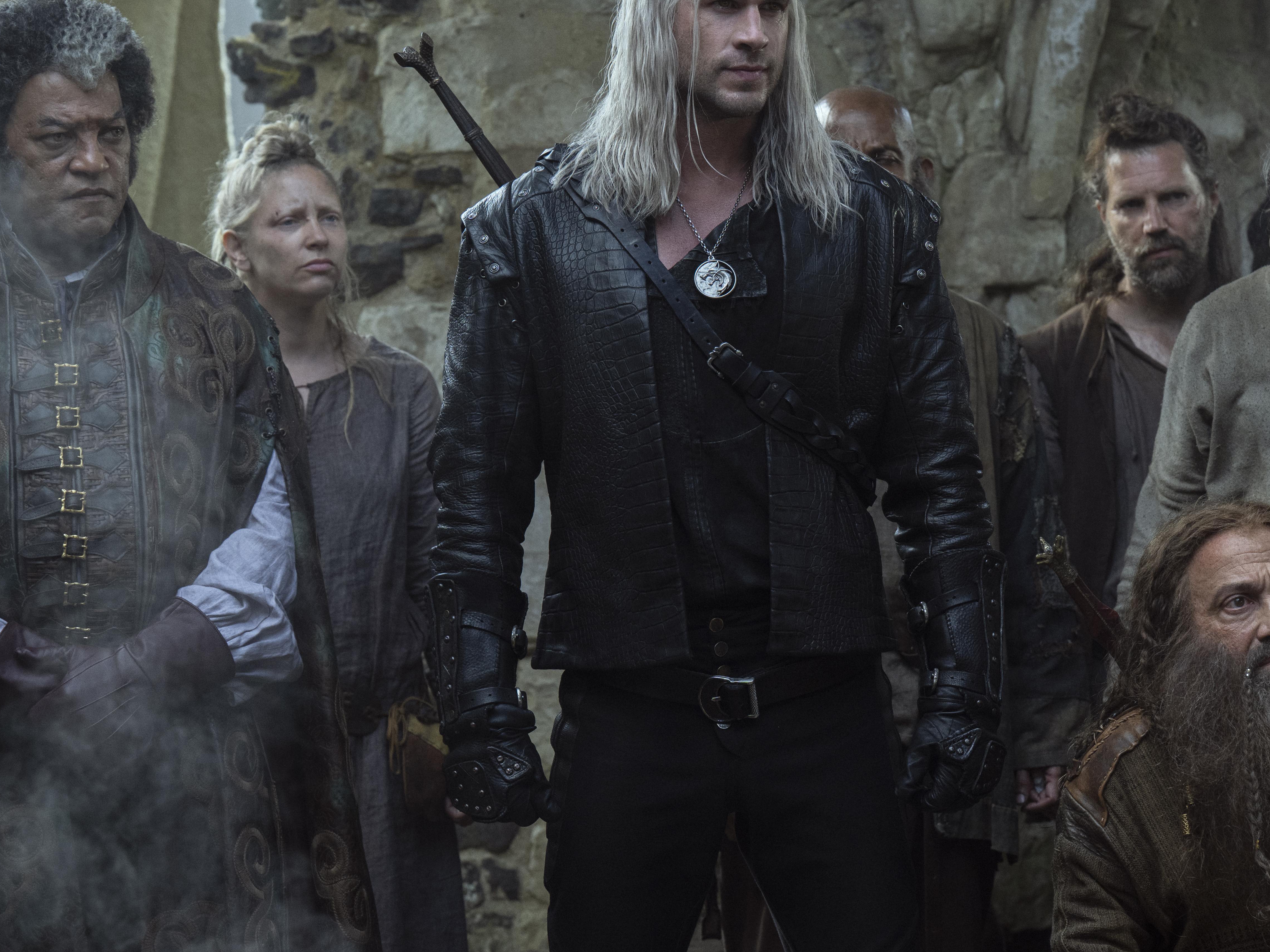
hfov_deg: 13.7
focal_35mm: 144
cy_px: 430
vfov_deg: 10.3
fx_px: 5284
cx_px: 858
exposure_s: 1/640
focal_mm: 83
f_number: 4.5
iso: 640
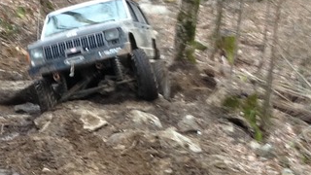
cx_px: 29
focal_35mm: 120
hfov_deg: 17.6
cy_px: 101
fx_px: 990
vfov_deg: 10.1
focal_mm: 4.12
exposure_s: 1/20
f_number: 2.4
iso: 80
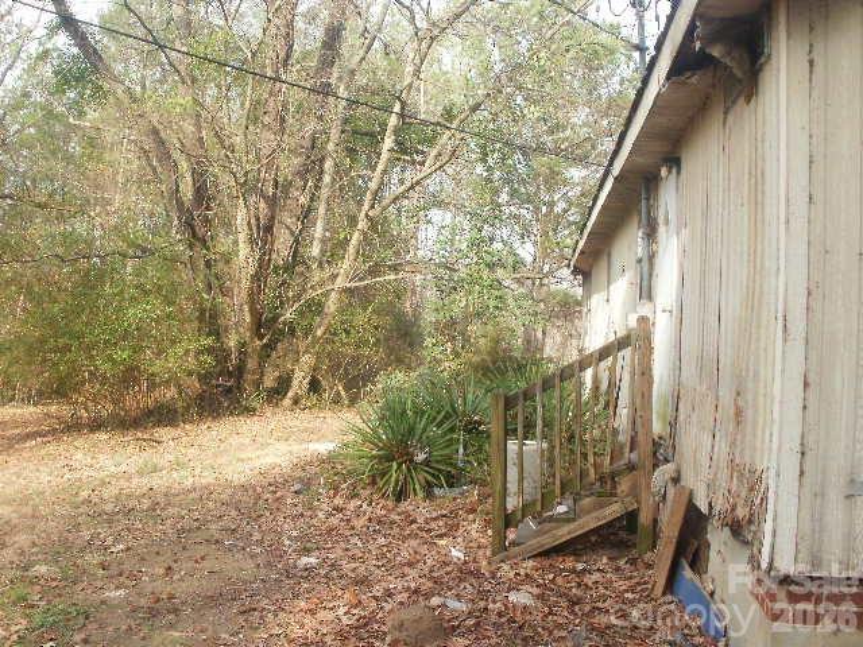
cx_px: 432
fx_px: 898
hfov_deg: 51.4
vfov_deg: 39.7
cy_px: 324
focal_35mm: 36
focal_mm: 6.3
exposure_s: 1/80
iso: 100
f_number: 5.6
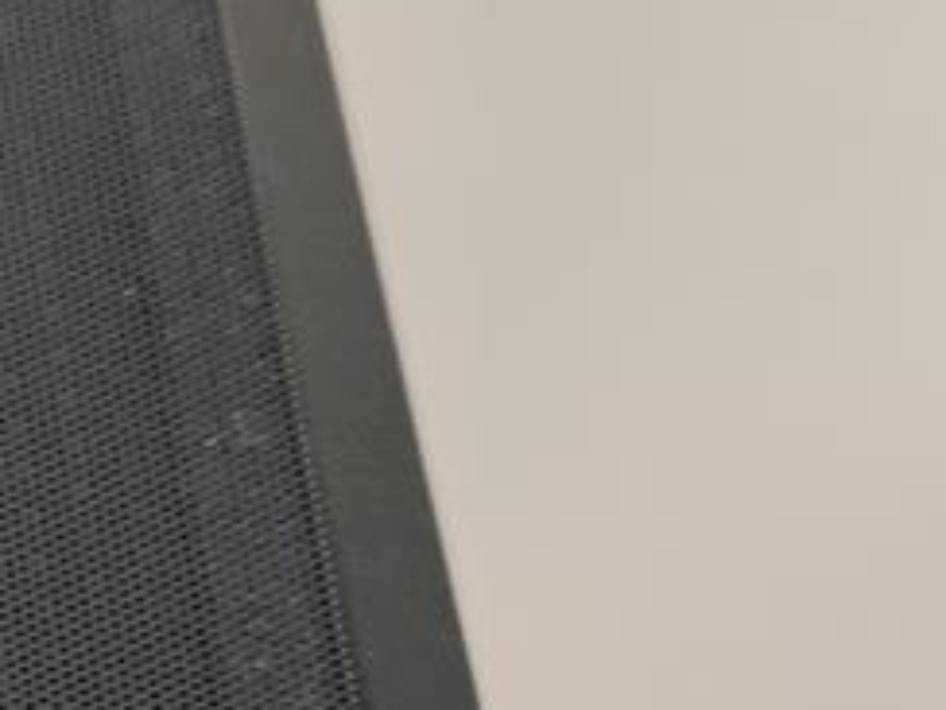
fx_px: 4209
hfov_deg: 11.5
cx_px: -969
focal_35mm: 154
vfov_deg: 9.4
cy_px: 1084
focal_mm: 6.78
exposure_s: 1/100
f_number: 1.85
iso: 69
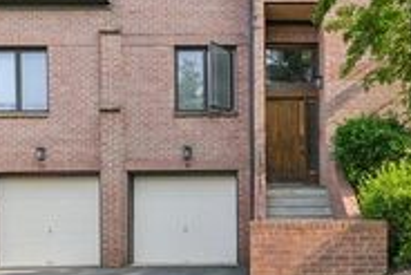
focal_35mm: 38
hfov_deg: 50.1
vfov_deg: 34.9
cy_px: 176
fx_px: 434
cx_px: 261
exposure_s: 1/500
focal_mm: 14
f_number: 8
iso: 800
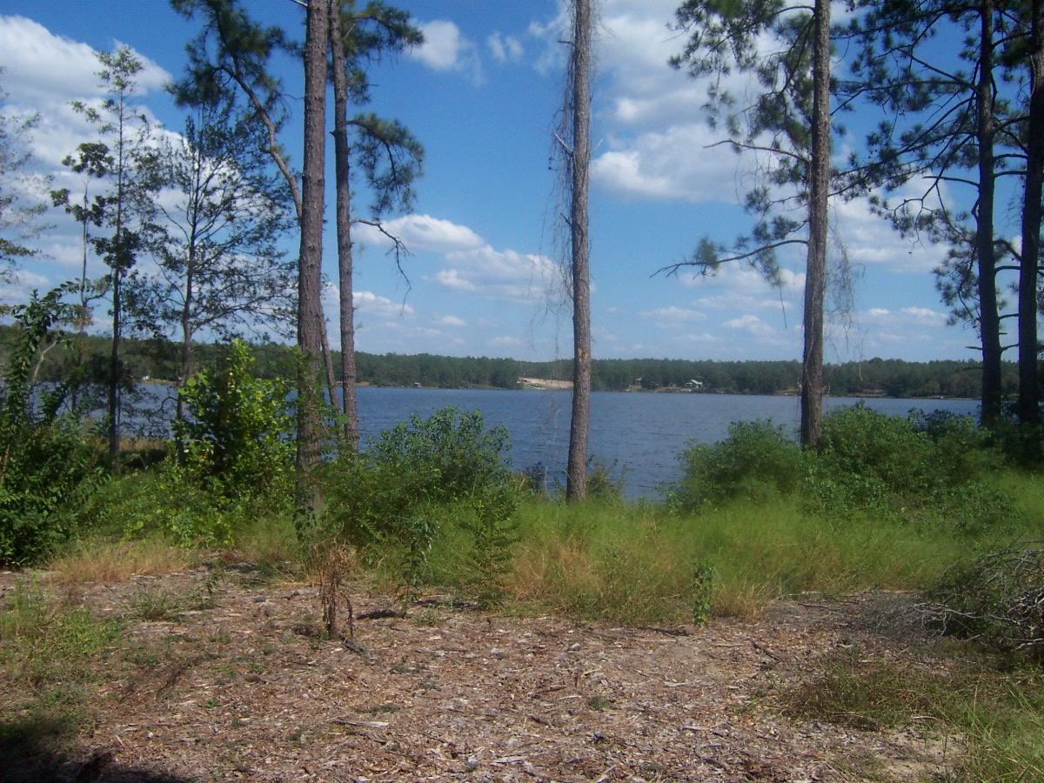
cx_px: 522
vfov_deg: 42.9
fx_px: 995
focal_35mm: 33
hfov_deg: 55.4
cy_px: 392
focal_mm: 5.5
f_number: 5.6
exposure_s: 1/750
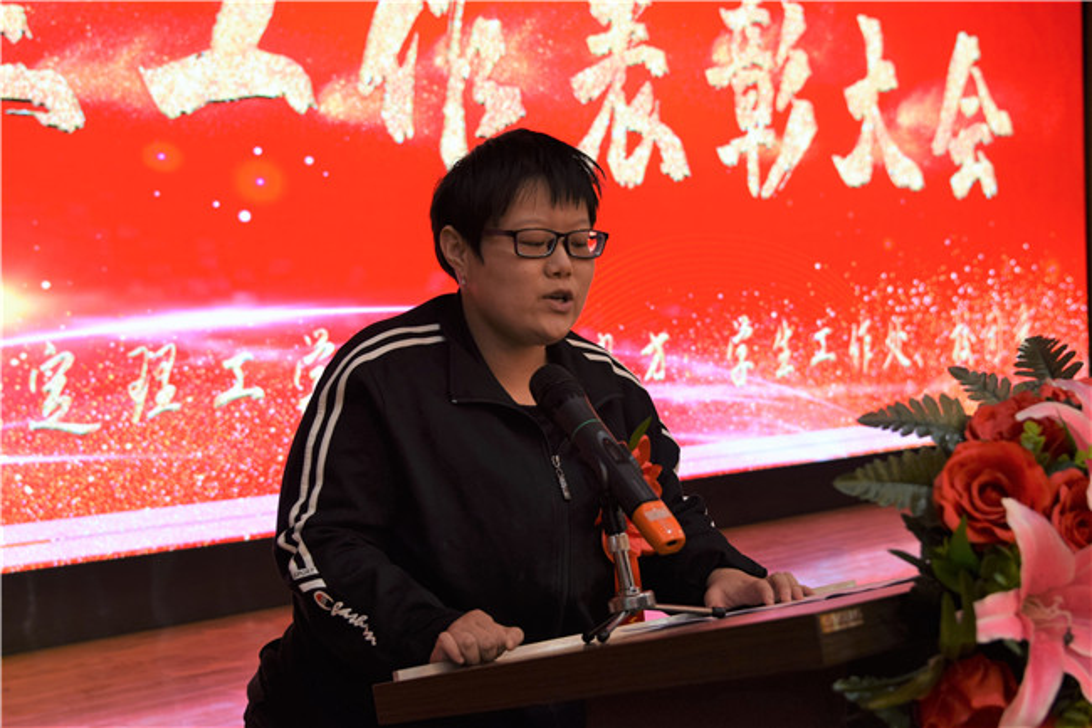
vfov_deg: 26.5
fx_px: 1547
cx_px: 546
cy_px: 364
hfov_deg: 38.9
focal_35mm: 51
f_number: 4
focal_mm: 34
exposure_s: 1/60
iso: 450
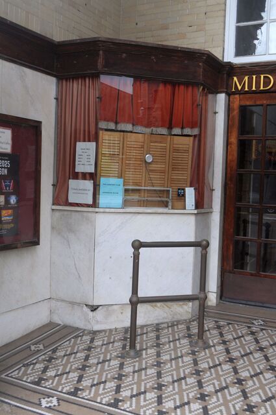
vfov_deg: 49.6
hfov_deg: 34.1
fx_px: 450
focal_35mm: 39
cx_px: 138
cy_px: 208
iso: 400
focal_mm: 26
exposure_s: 1/160
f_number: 6.3
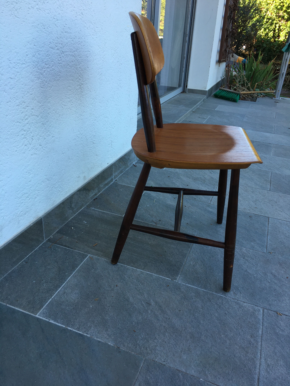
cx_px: 145
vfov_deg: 61.7
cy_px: 193
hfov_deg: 48.2
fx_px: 324
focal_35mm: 29
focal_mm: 4.15
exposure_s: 1/100
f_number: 2.2
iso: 25
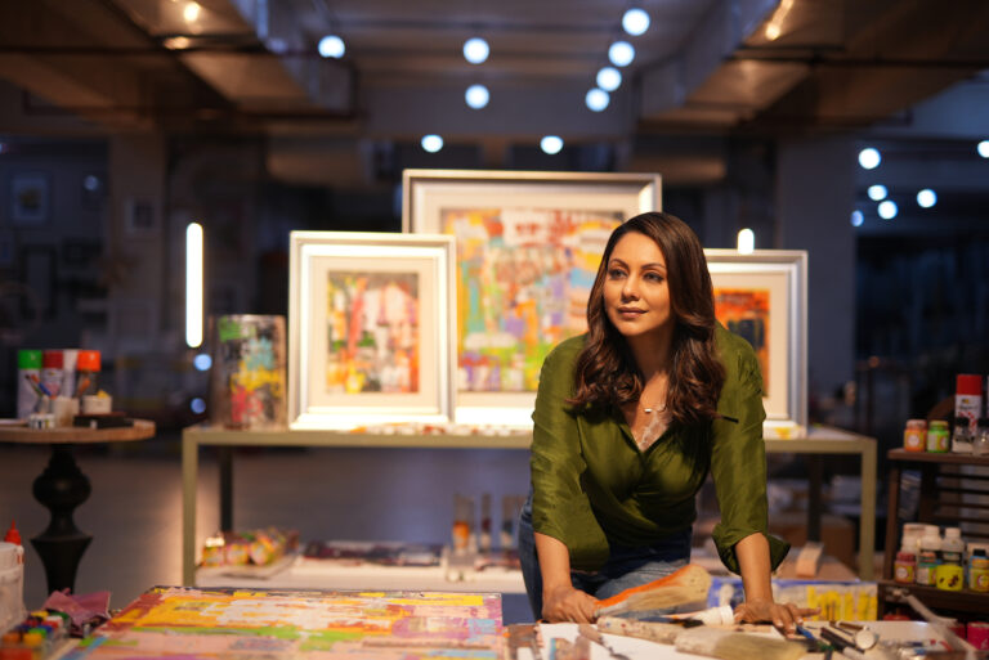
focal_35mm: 50
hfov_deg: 39.6
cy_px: 330
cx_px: 494
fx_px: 1374
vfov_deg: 27.0
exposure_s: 1/200
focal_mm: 50
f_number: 1.6
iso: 200
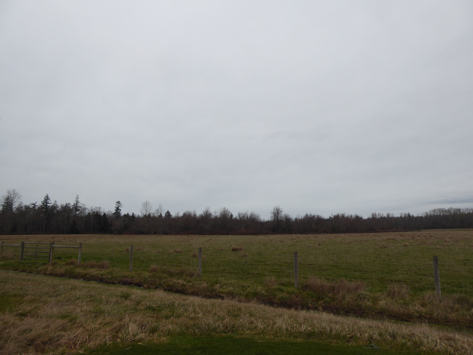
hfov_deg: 71.6
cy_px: 178
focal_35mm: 24
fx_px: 328
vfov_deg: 56.8
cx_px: 236
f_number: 3.3
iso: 80
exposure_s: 1/250
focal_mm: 4.3
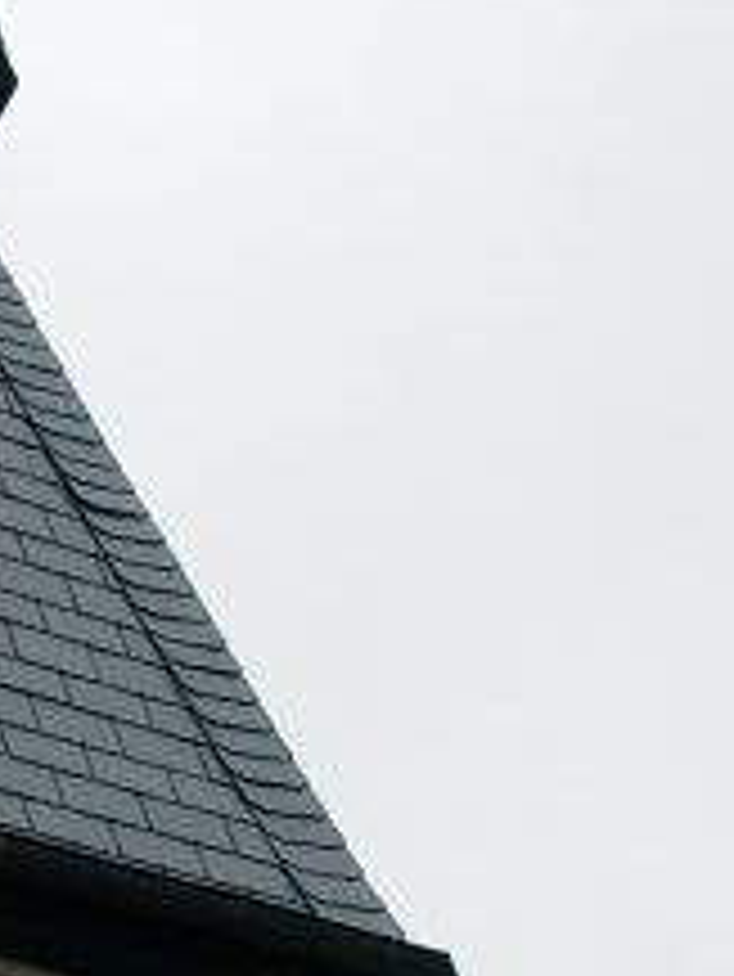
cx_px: -216
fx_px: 6242
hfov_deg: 6.7
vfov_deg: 8.9
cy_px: 801
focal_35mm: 221
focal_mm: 12.52
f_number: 4
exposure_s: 1/255
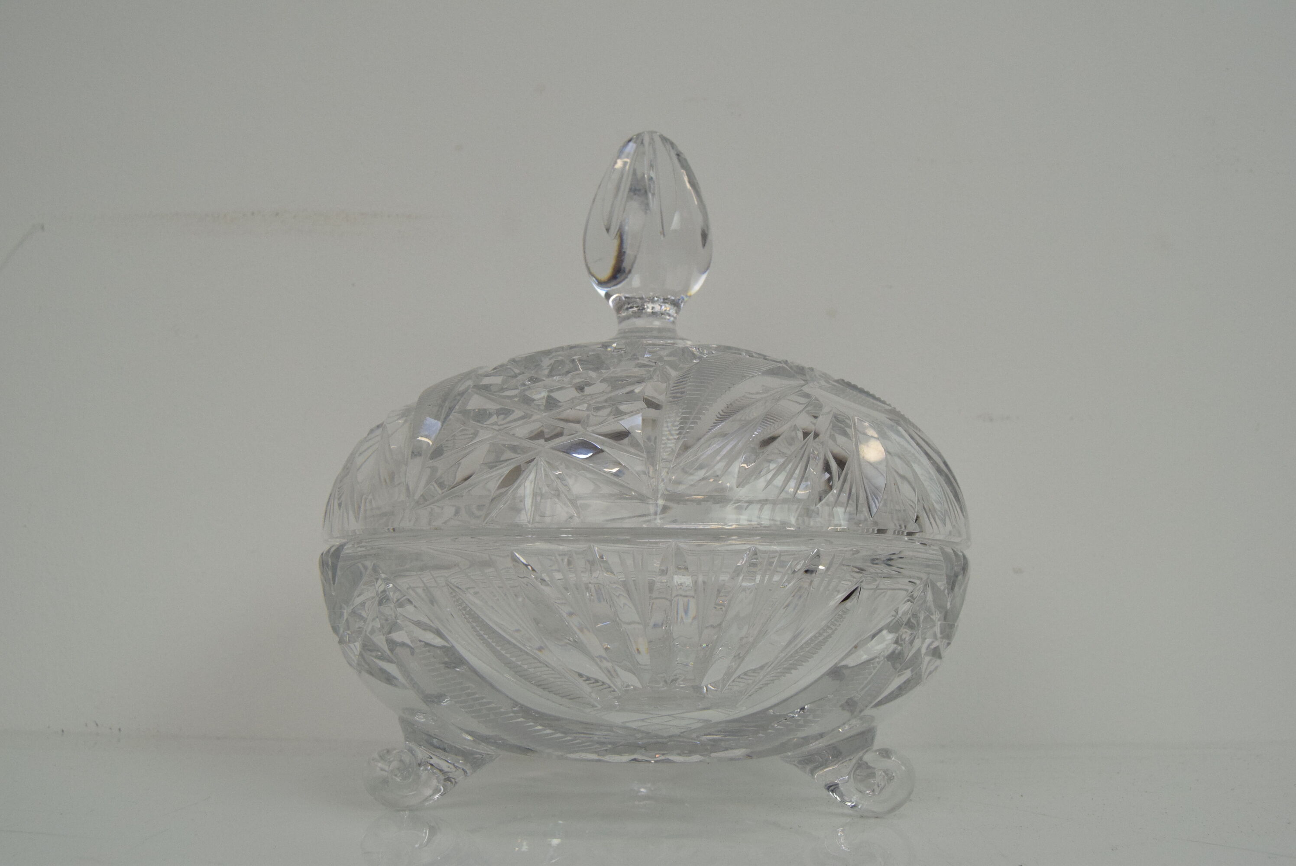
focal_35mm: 30
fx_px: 1081
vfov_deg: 43.7
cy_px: 433
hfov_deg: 61.9
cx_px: 648
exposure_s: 1/400
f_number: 10
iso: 1600
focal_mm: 20
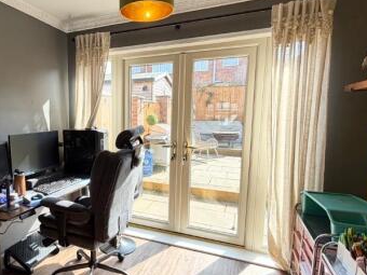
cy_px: 144
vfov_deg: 56.8
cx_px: 121
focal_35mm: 24
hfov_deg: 69.5
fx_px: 254
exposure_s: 1/100
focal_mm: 2.22
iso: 20
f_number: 2.2
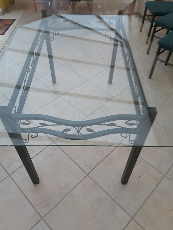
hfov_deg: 45.4
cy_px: 115
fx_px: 207
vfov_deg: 58.4
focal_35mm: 31
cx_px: 86
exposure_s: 1/17
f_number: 1.9
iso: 400
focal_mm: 2.9
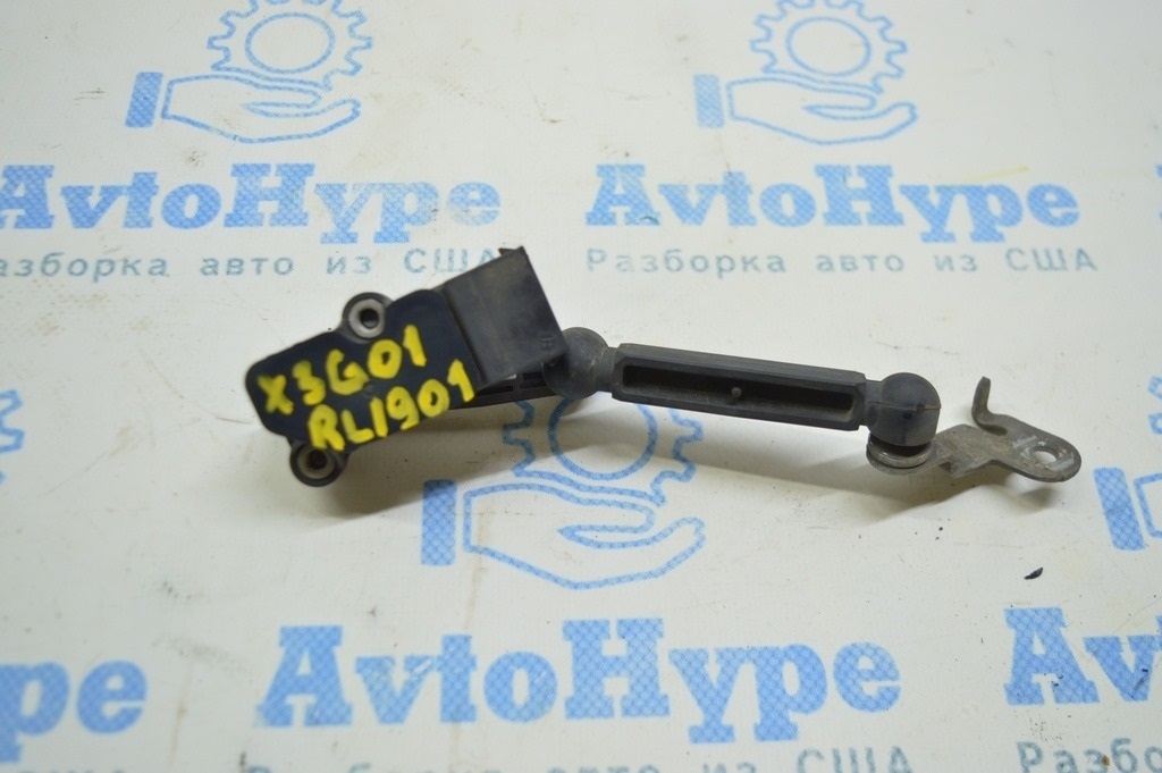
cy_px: 386
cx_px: 581
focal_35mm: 39
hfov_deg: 49.6
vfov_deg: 34.2
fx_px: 1258
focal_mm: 26
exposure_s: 1/40
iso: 400
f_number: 4
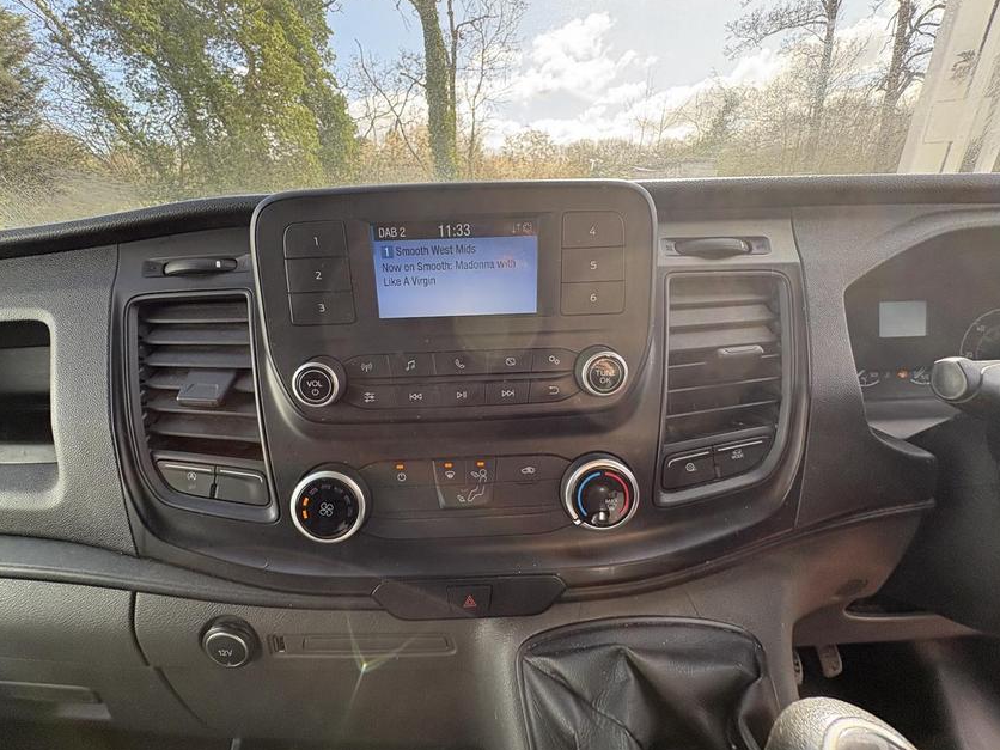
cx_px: 475
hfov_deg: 98.1
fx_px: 433
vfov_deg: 81.7
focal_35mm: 15
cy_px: 374
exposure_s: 1/138
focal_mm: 2.22
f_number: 2.2
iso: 64
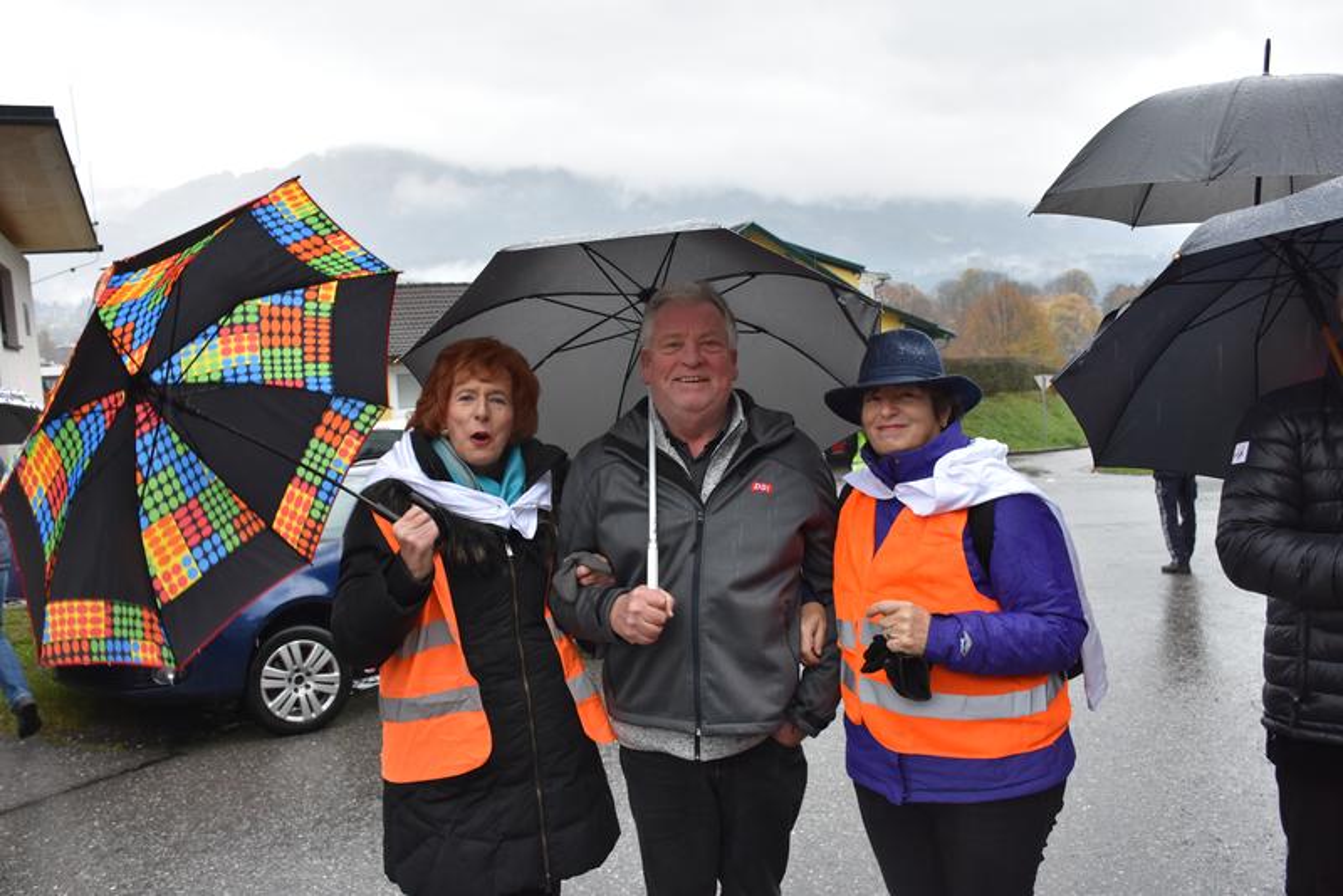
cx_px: 672
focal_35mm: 33
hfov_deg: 57.2
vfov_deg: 40.0
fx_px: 1231
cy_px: 448
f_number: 6.3
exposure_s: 1/160
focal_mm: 22
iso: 800
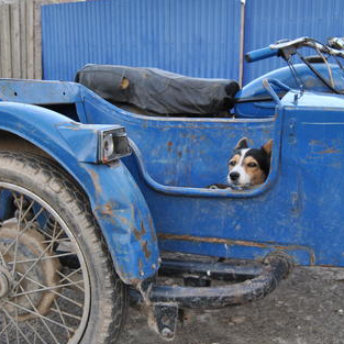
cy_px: 164
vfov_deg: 36.1
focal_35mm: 47
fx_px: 528
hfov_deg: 36.0
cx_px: 200
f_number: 4
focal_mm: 18
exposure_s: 1/60
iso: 200
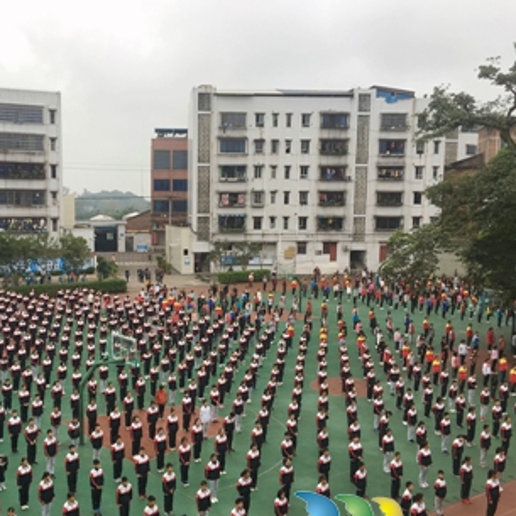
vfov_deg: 40.0
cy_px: 287
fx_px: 708
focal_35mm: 42
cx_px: 183
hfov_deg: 39.7
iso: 25
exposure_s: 1/513
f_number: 2.2
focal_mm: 4.15
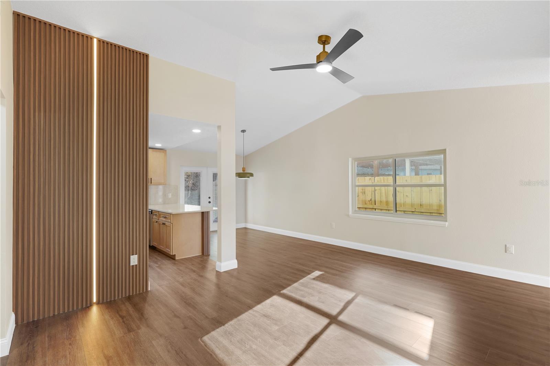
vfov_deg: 73.7
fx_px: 244
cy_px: 183
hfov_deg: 96.7
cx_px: 275
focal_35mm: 16
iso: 200
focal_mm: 16
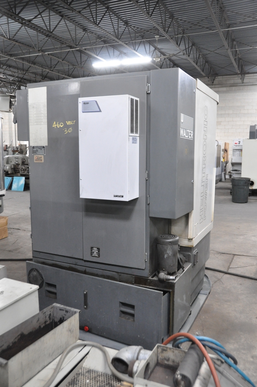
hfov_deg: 43.5
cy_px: 194
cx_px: 128
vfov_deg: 62.0
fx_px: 322
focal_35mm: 30
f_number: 3.5
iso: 2200
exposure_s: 1/30
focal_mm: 20
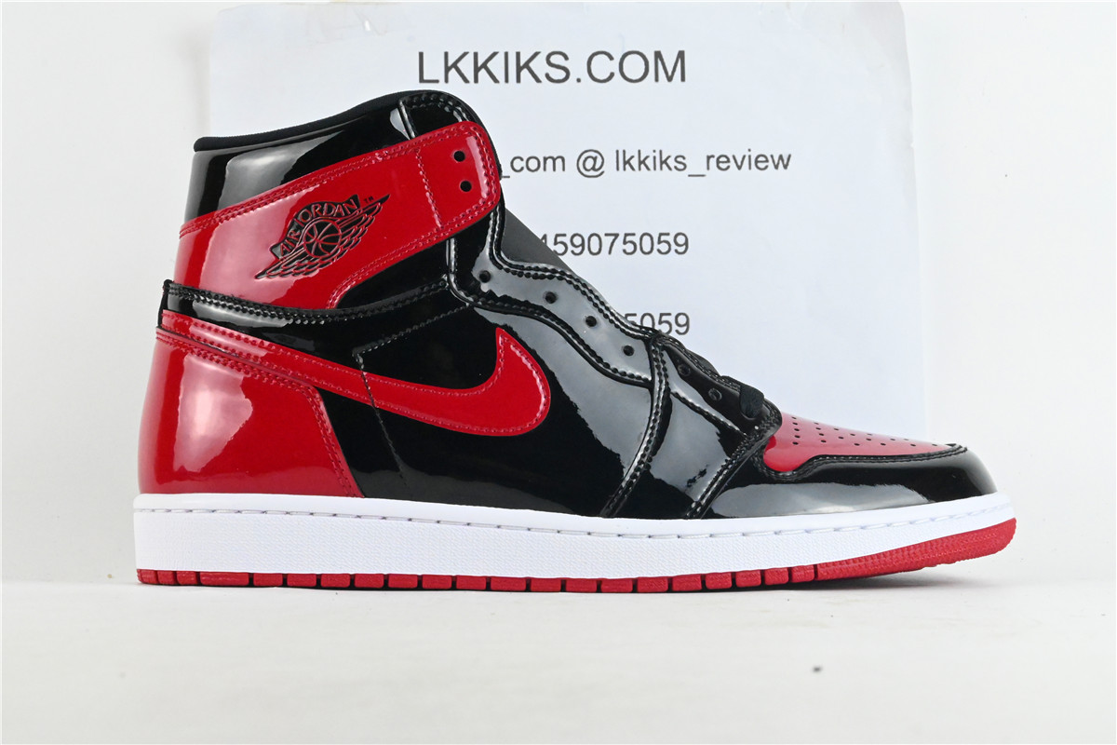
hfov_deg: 32.6
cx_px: 558
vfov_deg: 22.1
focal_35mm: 62
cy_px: 372
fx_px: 1908
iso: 6400
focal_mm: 41
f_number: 14
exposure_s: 1/160
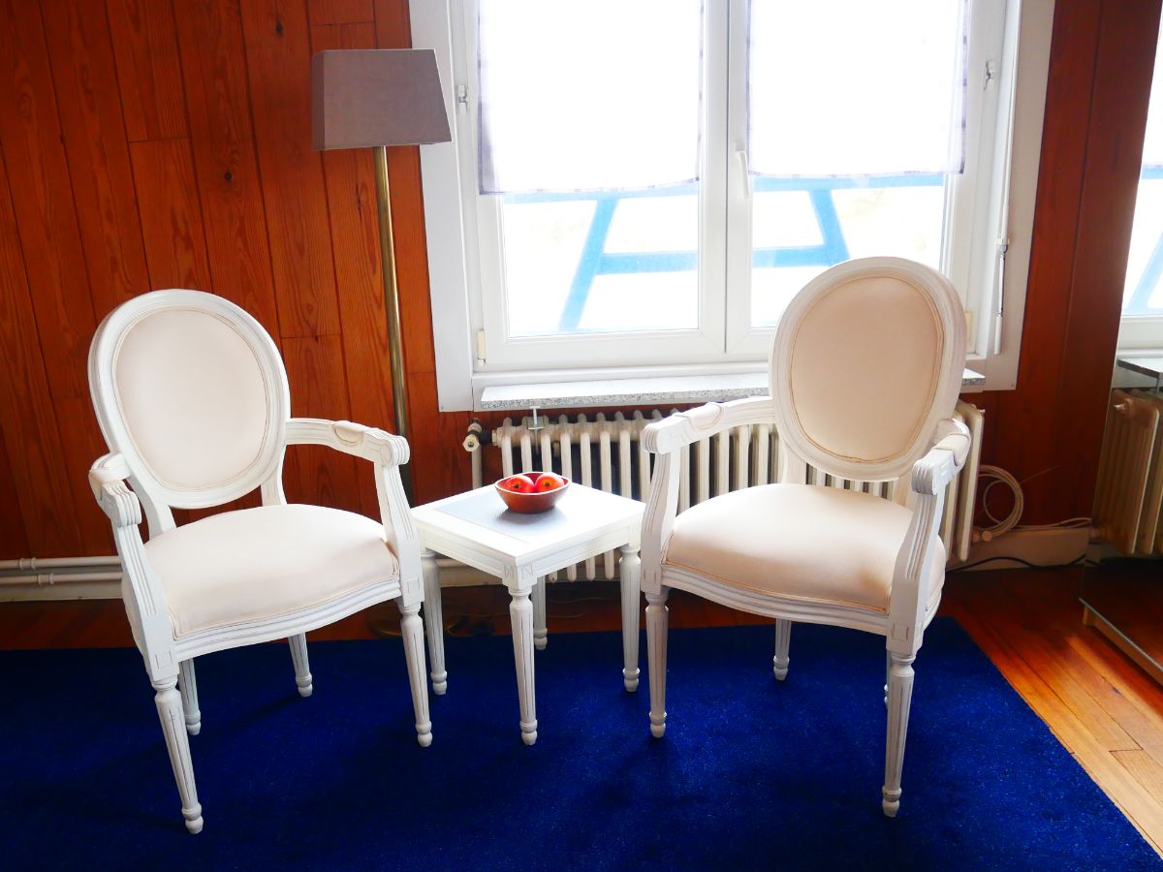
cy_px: 436
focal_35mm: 24
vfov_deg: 56.8
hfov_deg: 71.6
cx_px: 582
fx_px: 806
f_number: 3.5
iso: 640
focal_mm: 12
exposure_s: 1/60
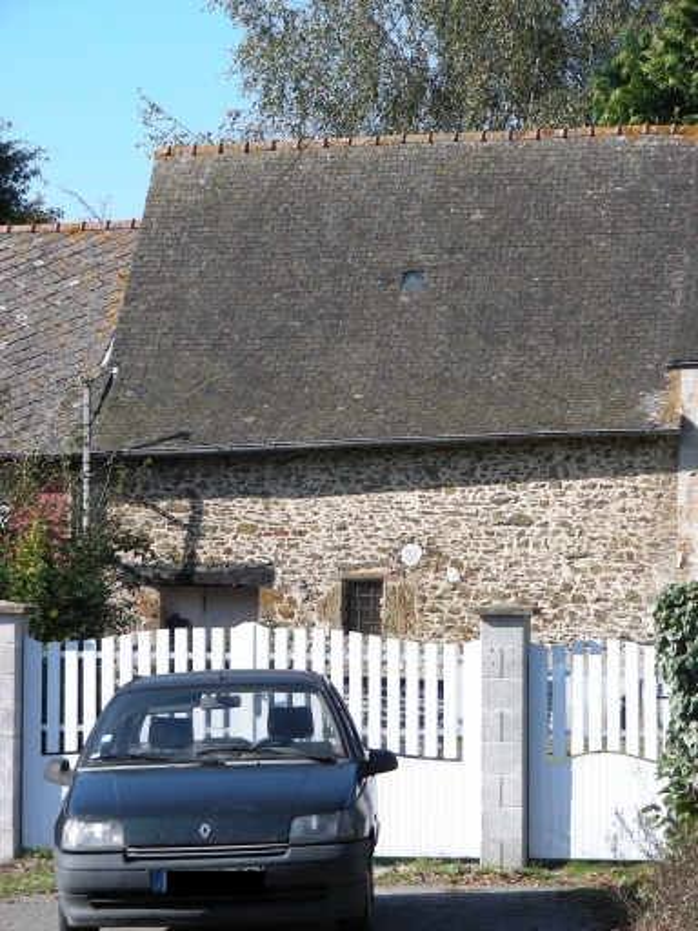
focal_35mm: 128
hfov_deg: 11.6
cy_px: 466
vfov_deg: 15.4
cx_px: 349
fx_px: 3441
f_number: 4
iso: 50
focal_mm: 21.3
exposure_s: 1/250
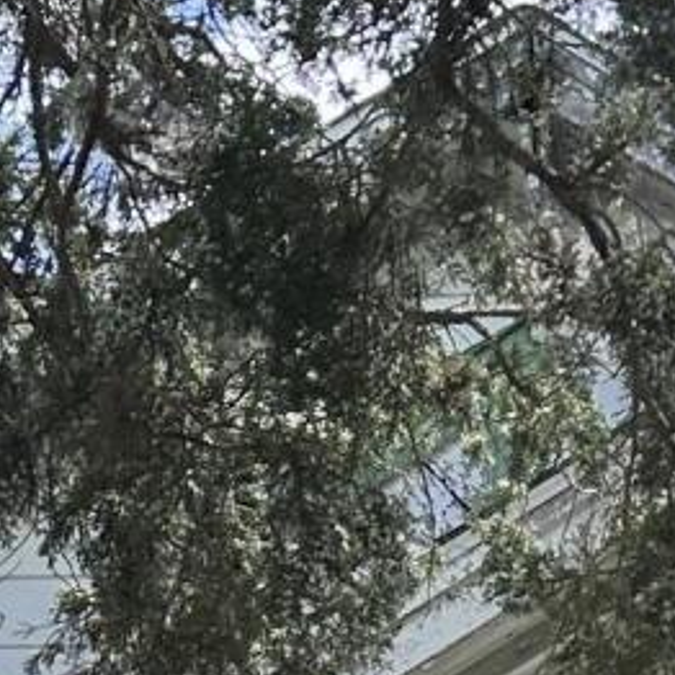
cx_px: 775
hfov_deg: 10.6
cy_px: 1711
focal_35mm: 162
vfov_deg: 9.4
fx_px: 3574
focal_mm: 6.86
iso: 80
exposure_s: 1/2252
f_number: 1.78
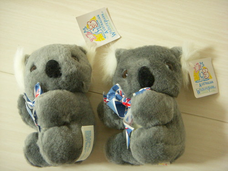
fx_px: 435
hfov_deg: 29.4
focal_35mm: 66
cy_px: 86
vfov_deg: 22.3
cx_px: 114
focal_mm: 11
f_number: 3.7
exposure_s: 1/6
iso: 400
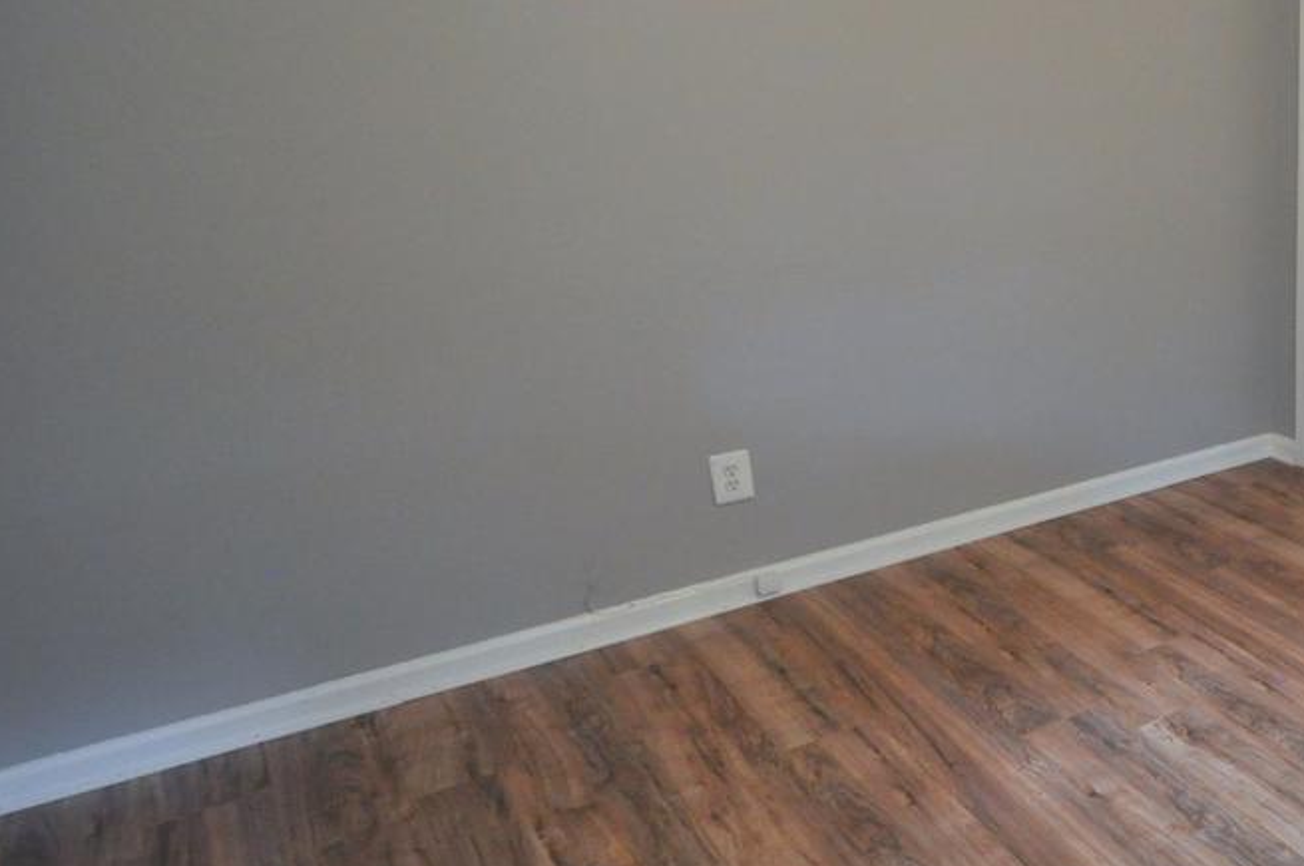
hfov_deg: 44.6
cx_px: 1412
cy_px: 438
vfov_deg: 39.9
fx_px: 1194
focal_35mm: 33
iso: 1000
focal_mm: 10
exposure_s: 1/30
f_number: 3.5
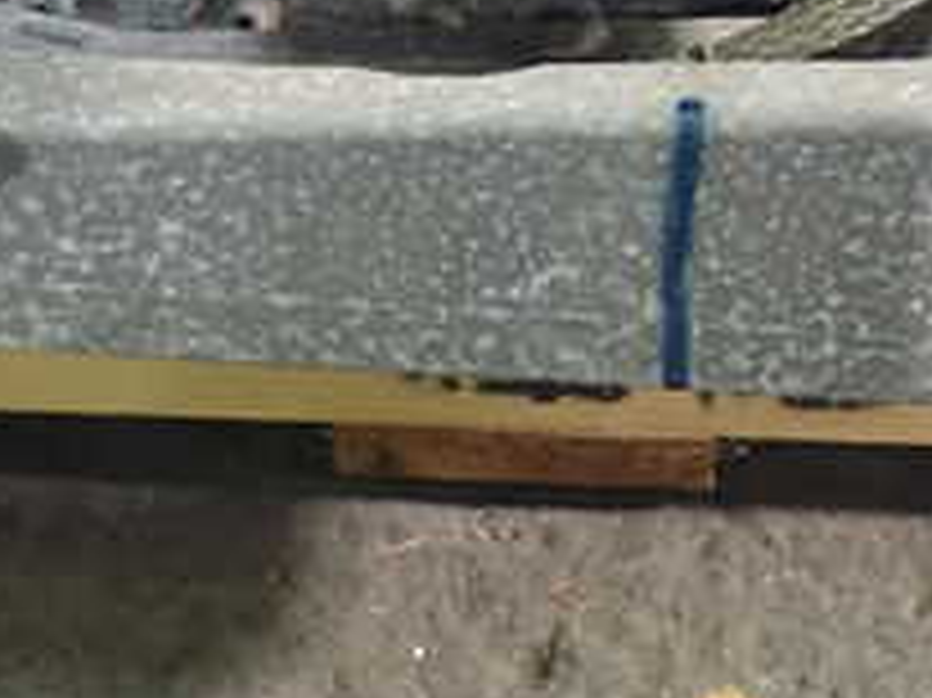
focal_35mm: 87
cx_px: 603
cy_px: -176
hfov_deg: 22.4
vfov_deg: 16.2
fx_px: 2341
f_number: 2.3
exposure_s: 1/30
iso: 200
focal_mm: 5.4
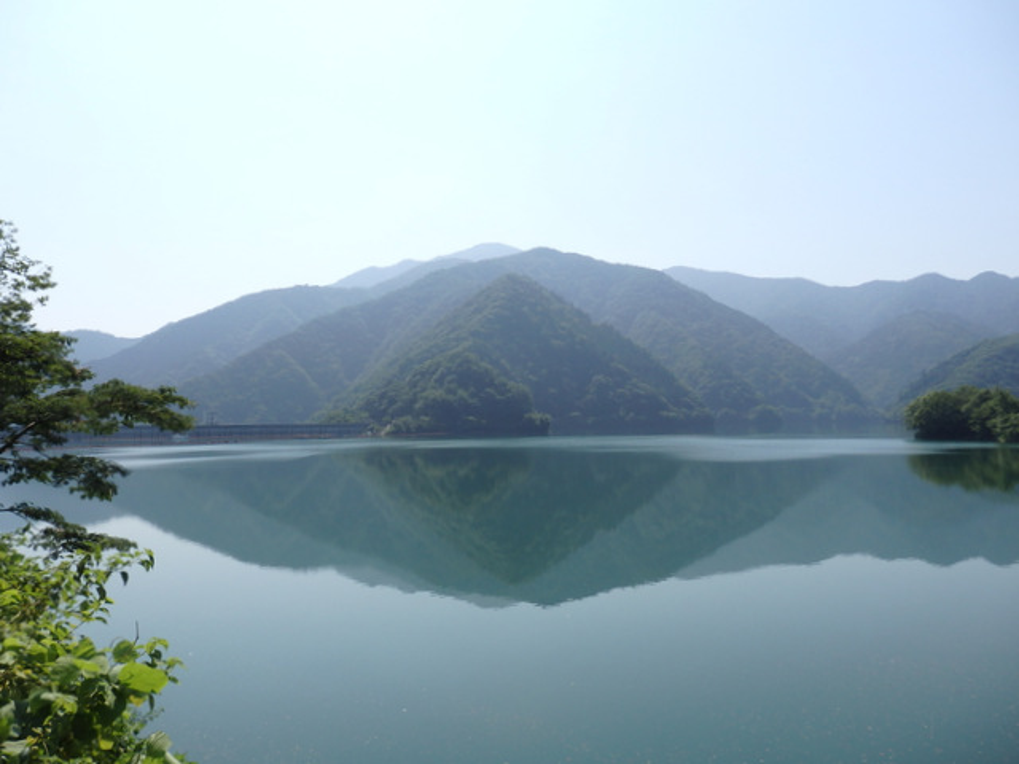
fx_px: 736
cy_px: 382
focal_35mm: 25
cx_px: 510
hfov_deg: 69.4
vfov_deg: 54.9
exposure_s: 1/320
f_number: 8.7
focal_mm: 4.5
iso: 125
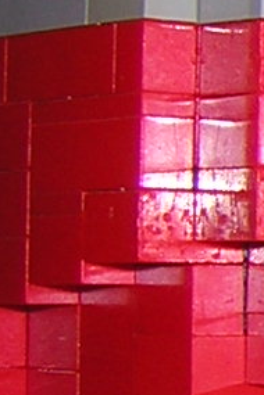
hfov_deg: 5.7
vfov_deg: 9.8
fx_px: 2310
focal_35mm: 210
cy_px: 205
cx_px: 1020
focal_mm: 4.7
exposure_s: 1/60.1
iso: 100
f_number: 2.6
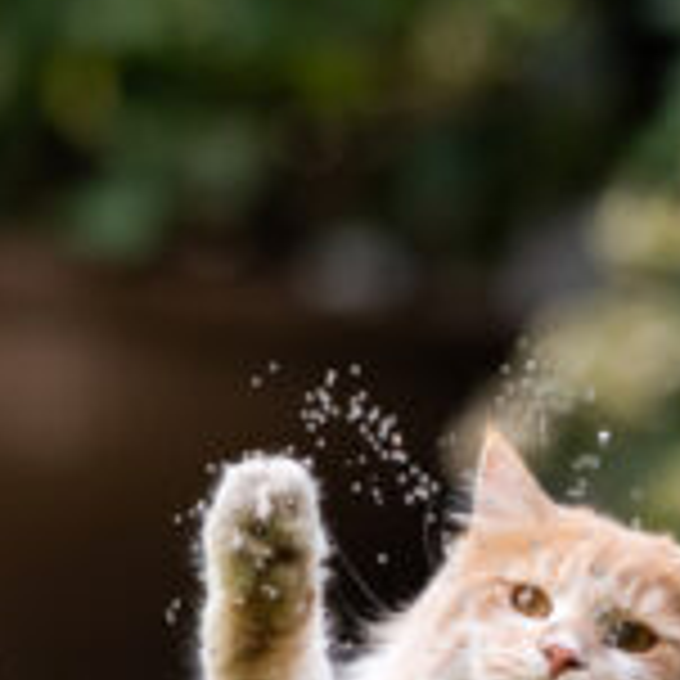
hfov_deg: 3.0
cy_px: 721
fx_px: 12957
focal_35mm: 583
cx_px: 378
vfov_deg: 3.0
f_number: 2
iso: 100
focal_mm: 135
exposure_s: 1/1250
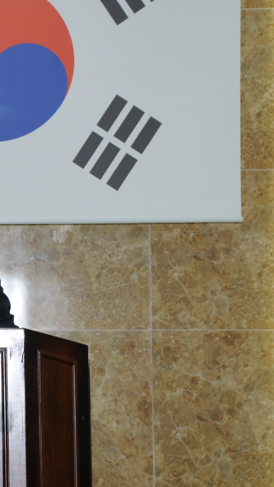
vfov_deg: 8.7
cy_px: 206
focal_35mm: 249
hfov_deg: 4.9
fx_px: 3216
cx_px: -61
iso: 320
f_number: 5.3
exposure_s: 1/60
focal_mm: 90
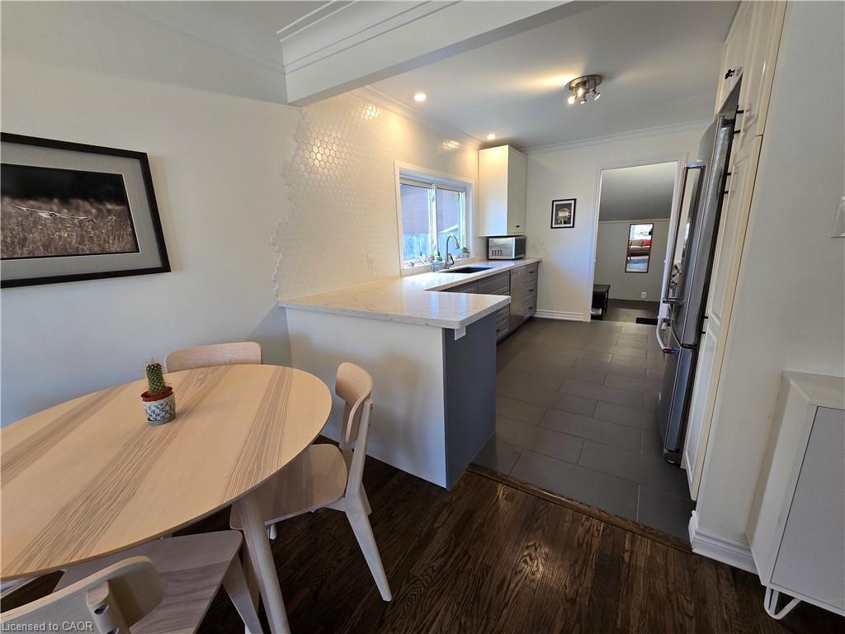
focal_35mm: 13
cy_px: 317
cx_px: 422
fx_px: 317
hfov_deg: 106.2
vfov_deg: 89.9
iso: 100
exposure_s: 1/60
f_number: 2.2
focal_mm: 2.2
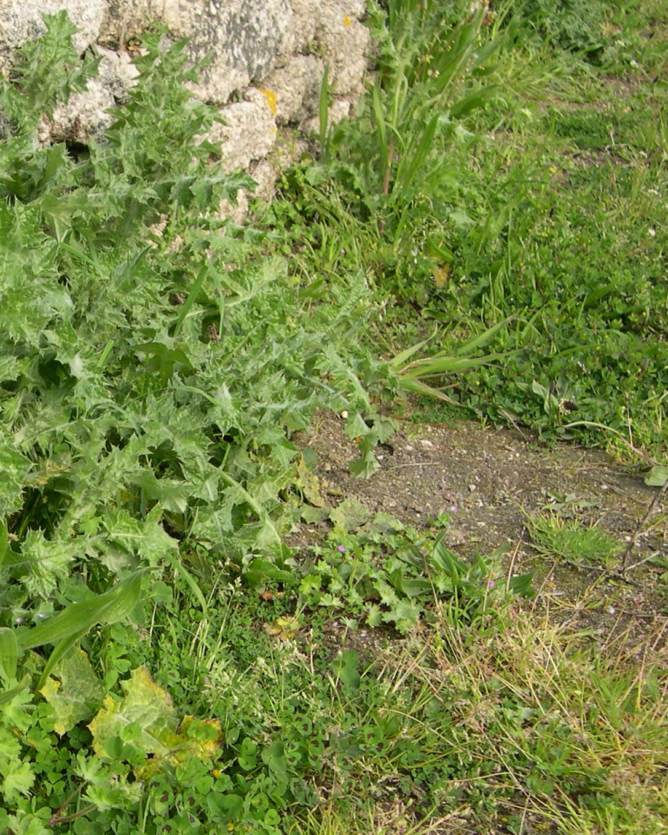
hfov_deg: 23.6
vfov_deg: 30.5
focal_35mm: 62
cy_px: 463
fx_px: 1532
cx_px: 1
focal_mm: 8
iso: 100
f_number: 2.8
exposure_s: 1/456
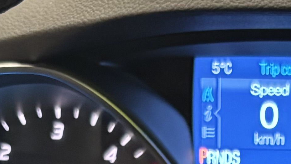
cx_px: 277
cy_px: 448
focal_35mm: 172
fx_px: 1327
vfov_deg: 6.6
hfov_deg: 12.4
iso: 500
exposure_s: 1/36
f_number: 1.6
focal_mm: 5.96
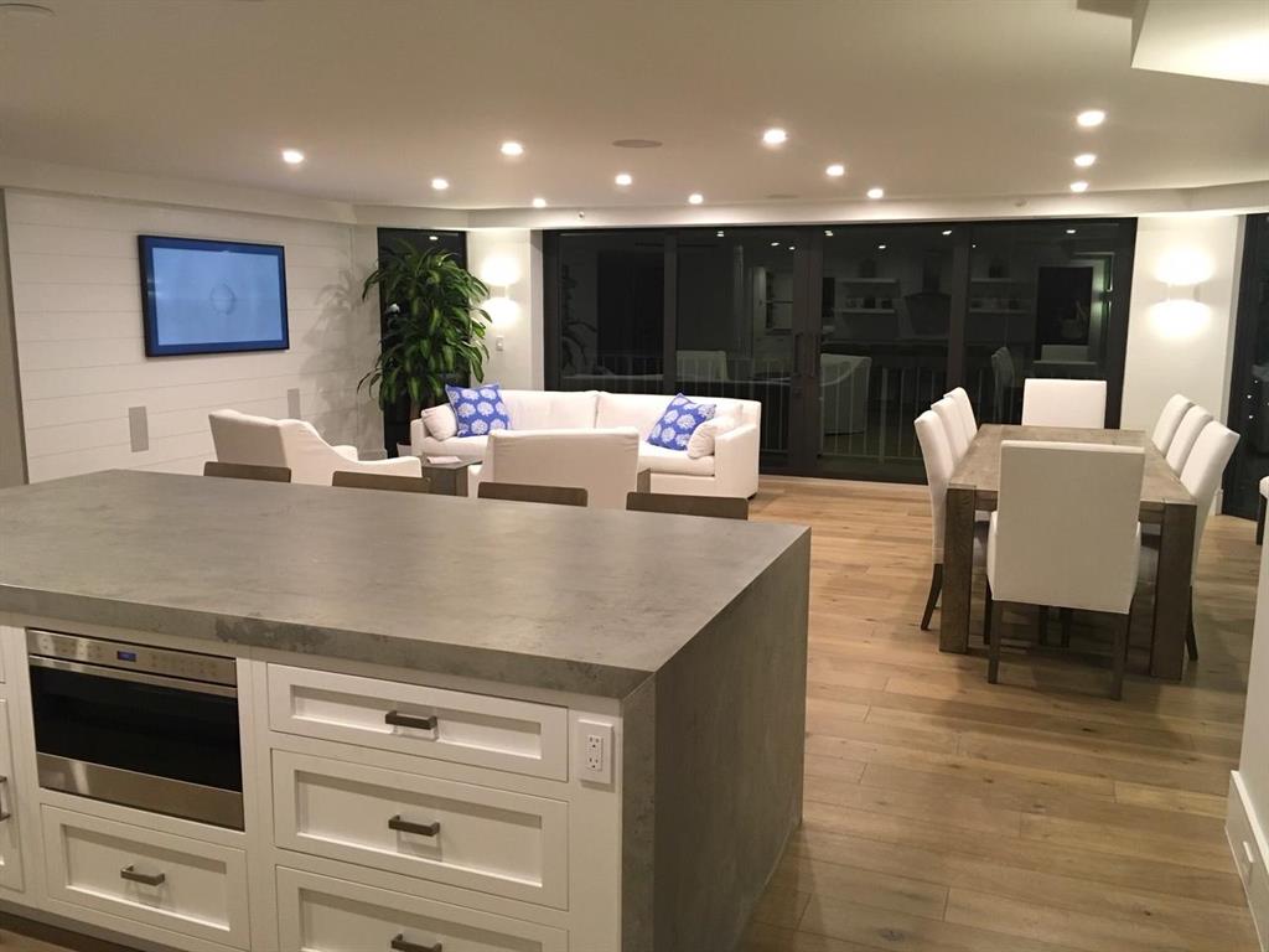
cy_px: 476
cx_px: 634
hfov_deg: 61.7
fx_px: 1063
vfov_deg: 48.2
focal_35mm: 29
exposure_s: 1/30
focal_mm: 4.15
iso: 100
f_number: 2.2
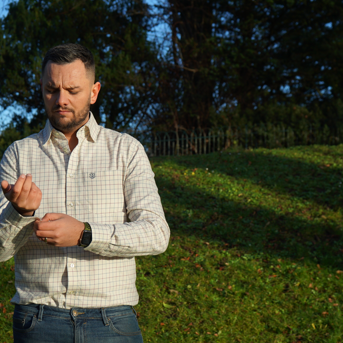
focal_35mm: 64
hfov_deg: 26.9
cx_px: 163
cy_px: 182
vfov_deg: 26.9
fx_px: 717
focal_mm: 46
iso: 100
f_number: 5.6
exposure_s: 1/320
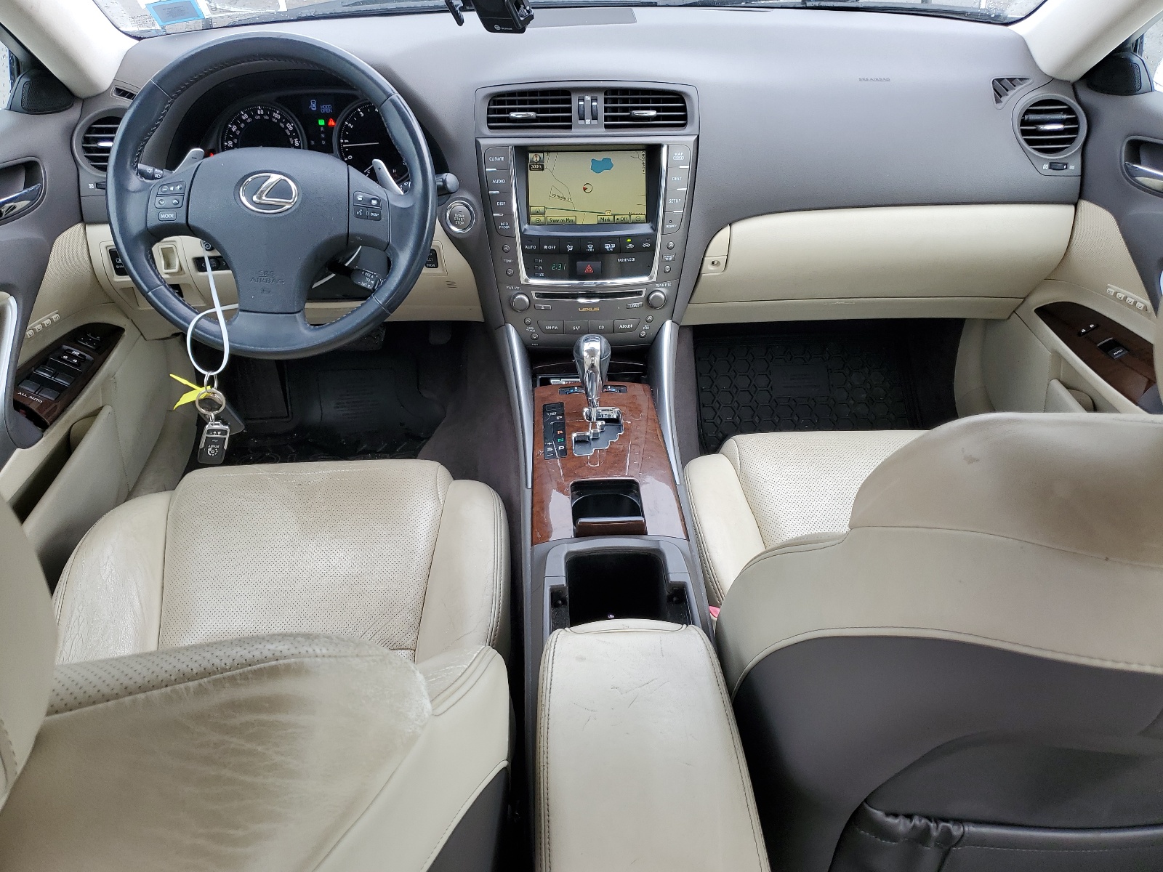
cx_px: 582
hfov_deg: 67.3
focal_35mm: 26
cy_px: 436
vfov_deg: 53.1
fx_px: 874
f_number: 1.5
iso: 50
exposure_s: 1/139
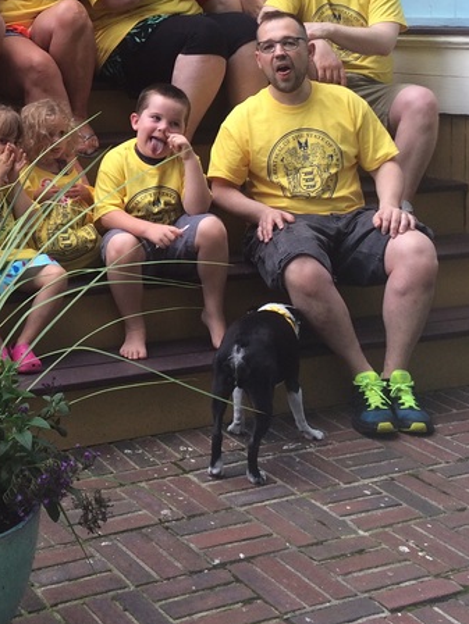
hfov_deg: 22.9
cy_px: 44
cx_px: 17
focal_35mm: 62
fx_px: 1119
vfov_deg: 29.7
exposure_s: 1/120
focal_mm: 4.15
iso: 40
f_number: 2.2
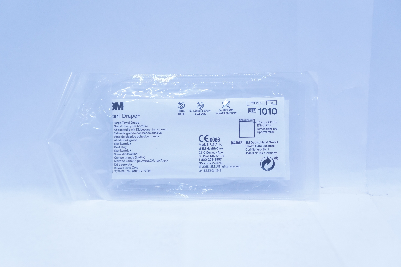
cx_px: 200
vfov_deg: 20.6
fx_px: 734
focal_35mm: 66
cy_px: 134
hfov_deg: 30.5
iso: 800
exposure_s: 1/250
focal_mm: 44
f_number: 4.5
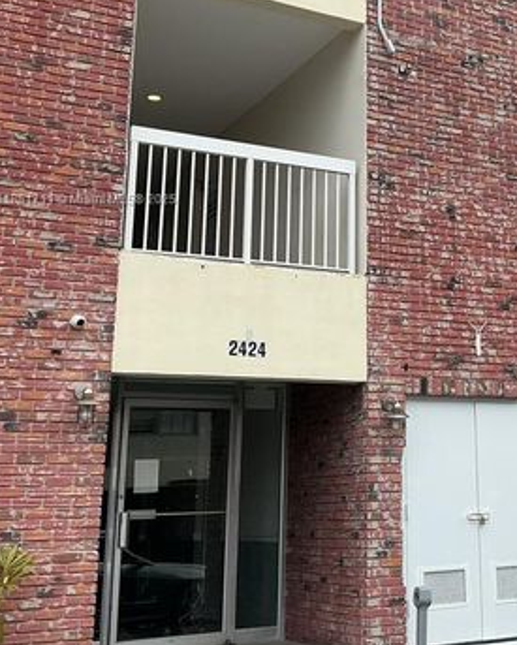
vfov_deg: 33.7
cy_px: 200
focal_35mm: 55
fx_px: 1051
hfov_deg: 26.8
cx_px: 455
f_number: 1.8
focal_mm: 3
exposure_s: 1/929
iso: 25
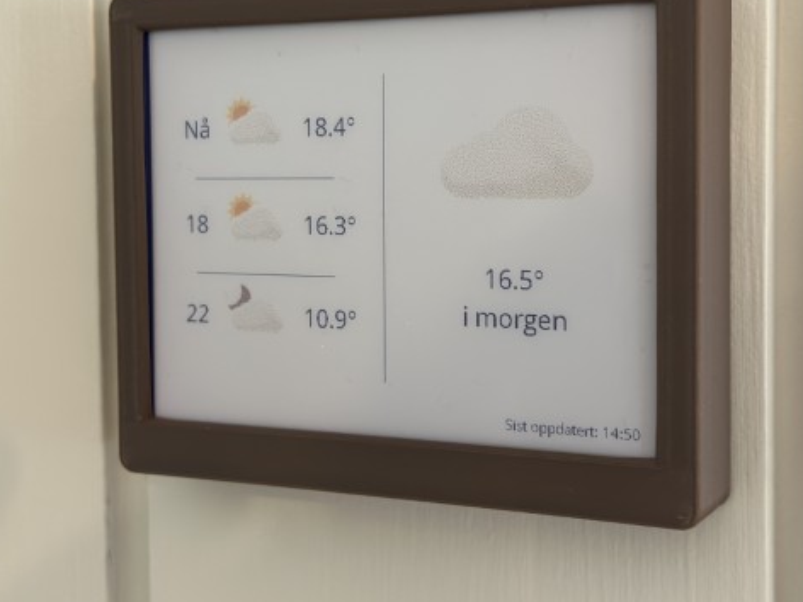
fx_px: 1415
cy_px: 238
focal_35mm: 61
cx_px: 410
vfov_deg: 24.0
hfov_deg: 31.7
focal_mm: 6.86
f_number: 1.78
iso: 160
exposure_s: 1/50
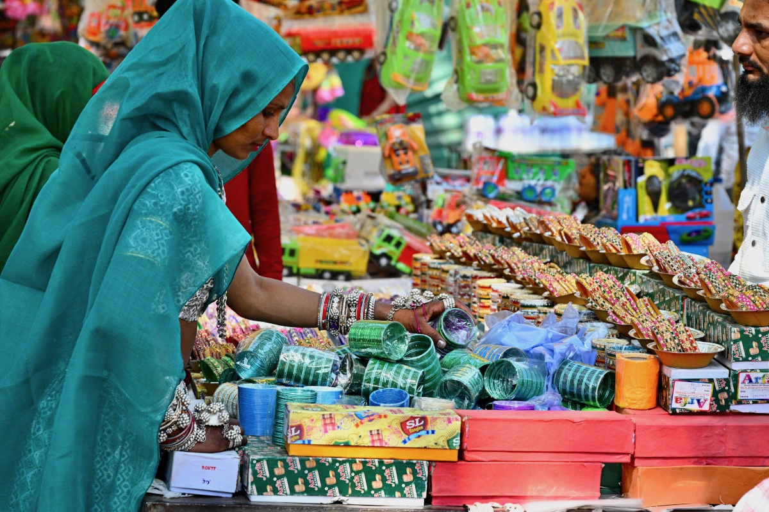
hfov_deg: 20.6
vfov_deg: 13.8
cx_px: 384
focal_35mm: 99
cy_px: 256
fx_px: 2115
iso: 2000
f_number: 6.3
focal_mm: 99
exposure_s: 1/1000
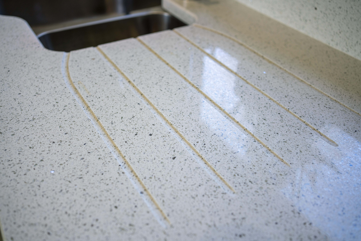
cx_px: 180
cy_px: 120
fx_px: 351
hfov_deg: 54.4
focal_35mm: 35
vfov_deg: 37.9
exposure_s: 1/250
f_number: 3.5
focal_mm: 35
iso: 200
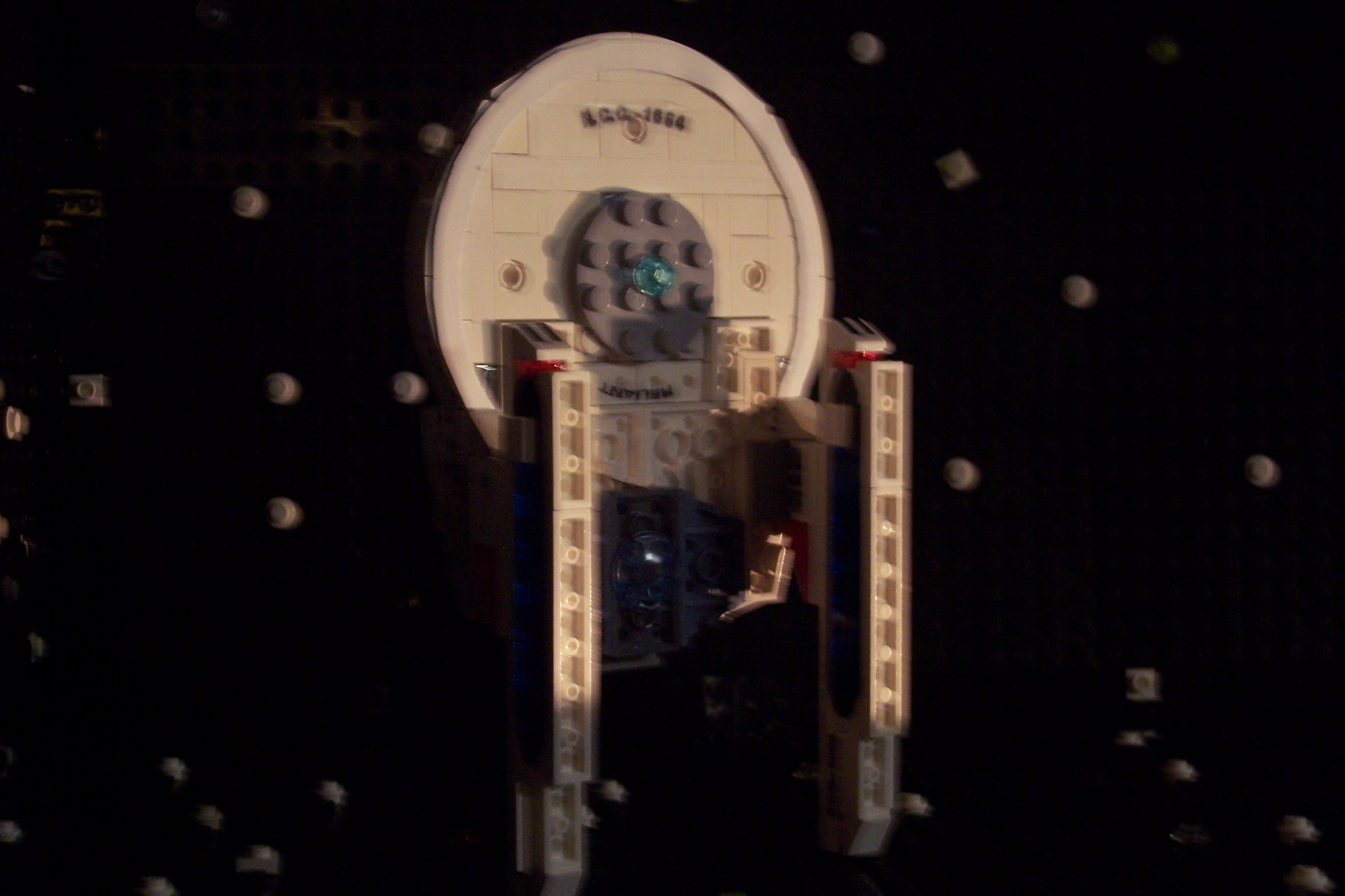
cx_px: 670
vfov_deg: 20.0
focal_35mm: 68
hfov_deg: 29.7
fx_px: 2540
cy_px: 431
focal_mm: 13.3
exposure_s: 1/8
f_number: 4
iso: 200
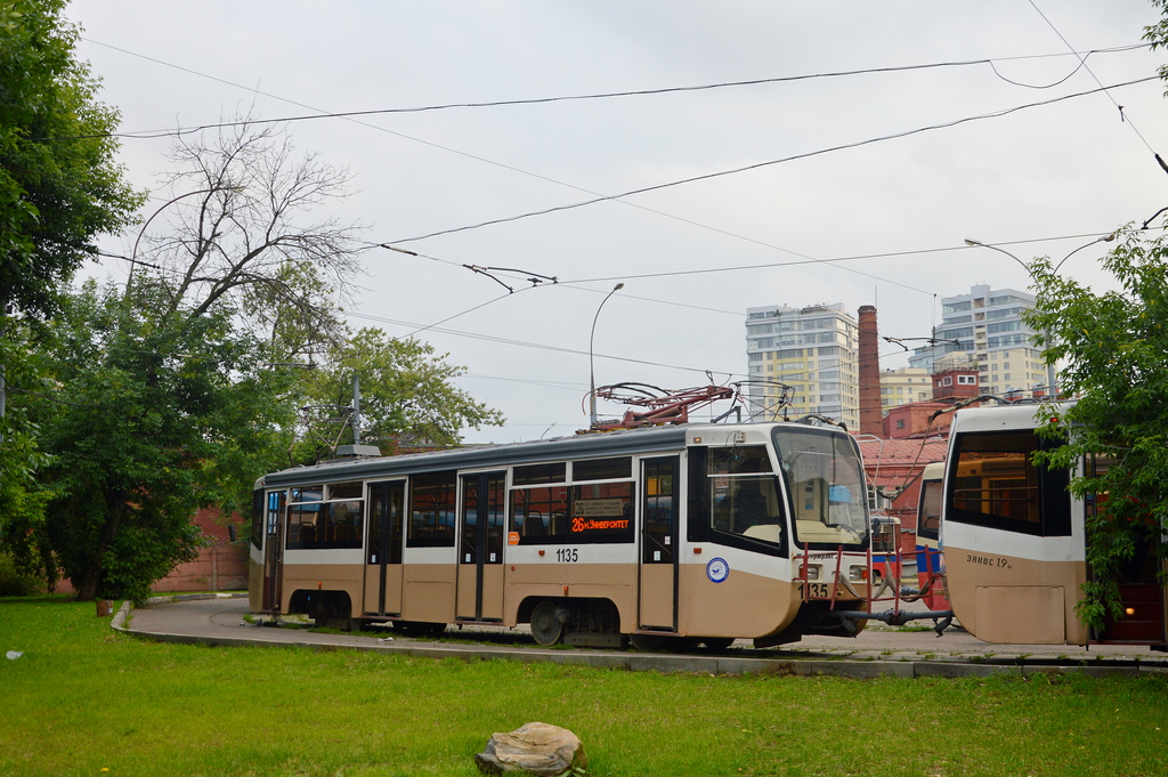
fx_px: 1362
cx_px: 584
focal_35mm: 42
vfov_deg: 31.8
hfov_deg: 46.4
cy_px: 388
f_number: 5.6
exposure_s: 1/125
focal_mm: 28
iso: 100
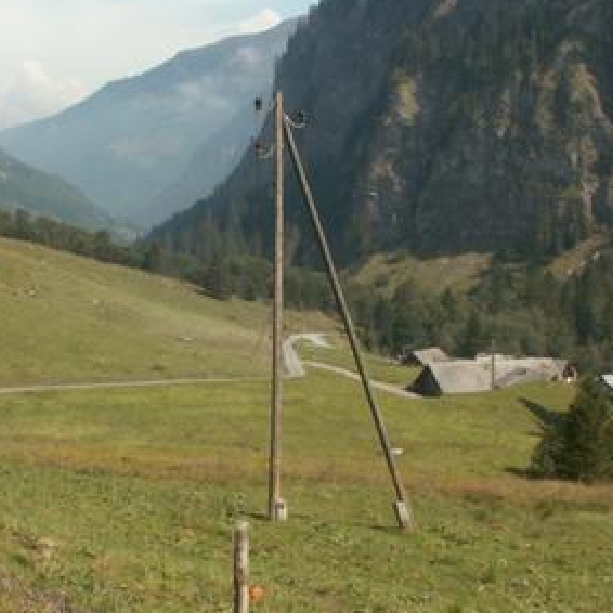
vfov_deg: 24.7
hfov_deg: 24.5
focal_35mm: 70
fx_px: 1402
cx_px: 180
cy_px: 301
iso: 50
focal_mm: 5.86
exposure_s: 1/200
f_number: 6.3
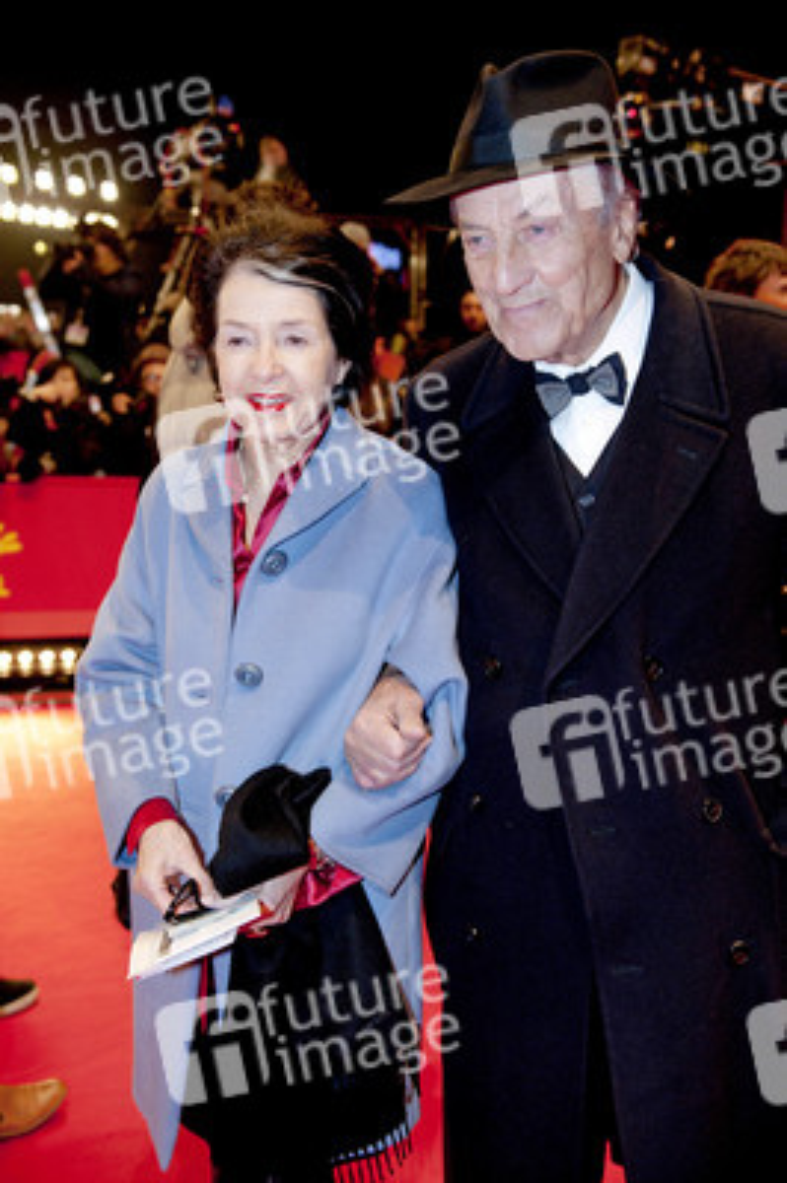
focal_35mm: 40
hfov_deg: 33.3
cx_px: 394
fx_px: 1314
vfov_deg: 48.5
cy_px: 592
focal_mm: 40
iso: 800
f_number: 4
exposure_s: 1/320
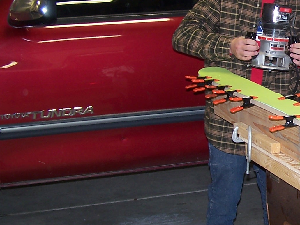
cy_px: 108
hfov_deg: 22.0
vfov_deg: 17.4
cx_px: 310
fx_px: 737
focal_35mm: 85
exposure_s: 1/60
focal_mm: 6.3
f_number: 2.8
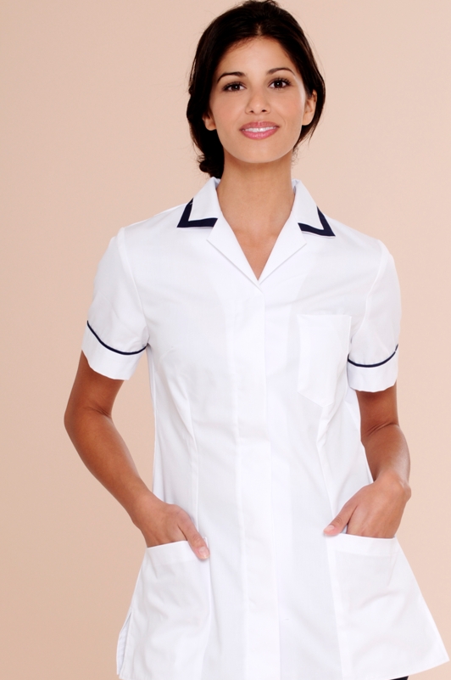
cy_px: 433
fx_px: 3108
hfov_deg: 8.3
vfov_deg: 12.5
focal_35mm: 165
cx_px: 285
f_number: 7.1
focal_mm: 86
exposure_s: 1/160
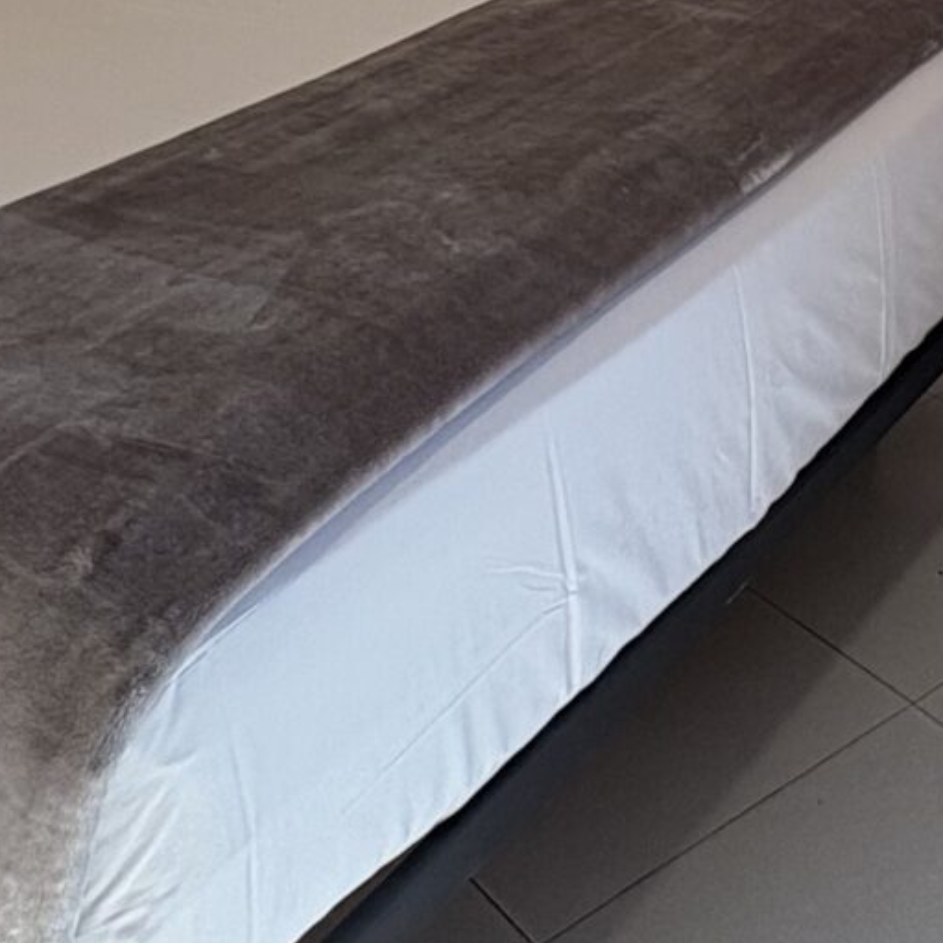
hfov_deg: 25.9
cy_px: -519
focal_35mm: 62
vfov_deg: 22.2
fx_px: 1911
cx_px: 1009
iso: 64
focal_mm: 2.22
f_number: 2.2
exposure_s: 1/100
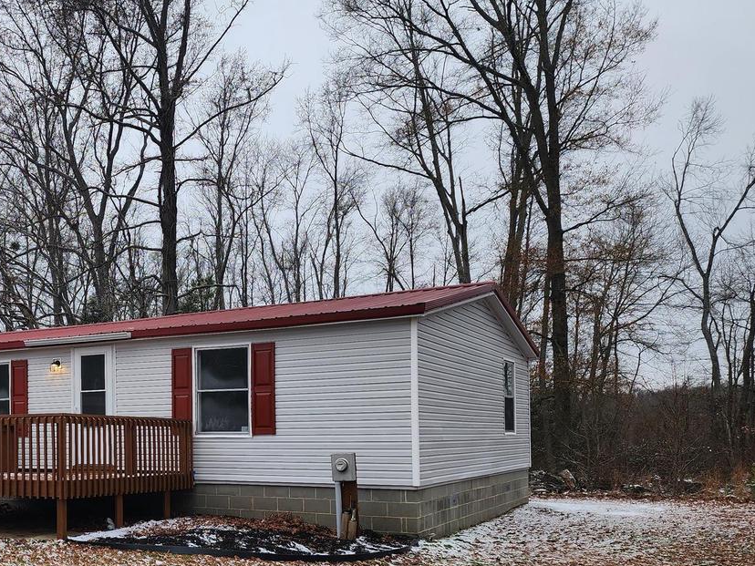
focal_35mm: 40
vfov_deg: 35.2
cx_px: 132
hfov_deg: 44.1
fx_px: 872
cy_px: 419
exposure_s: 1/180
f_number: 1.8
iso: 25
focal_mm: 6.4
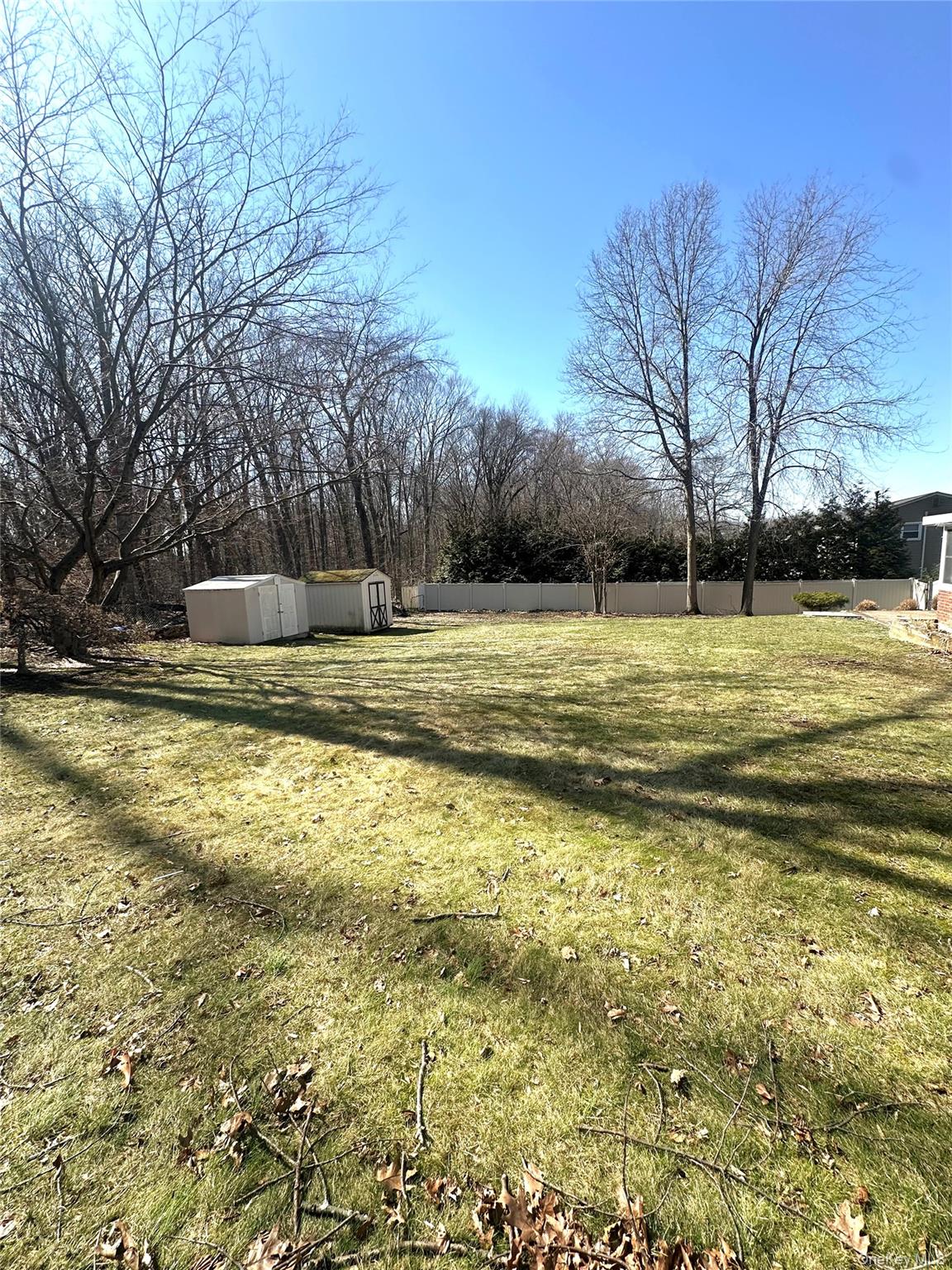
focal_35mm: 14
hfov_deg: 85.7
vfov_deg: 102.1
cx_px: 476
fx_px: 513
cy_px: 635
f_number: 2.2
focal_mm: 2.22
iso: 40
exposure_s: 1/861
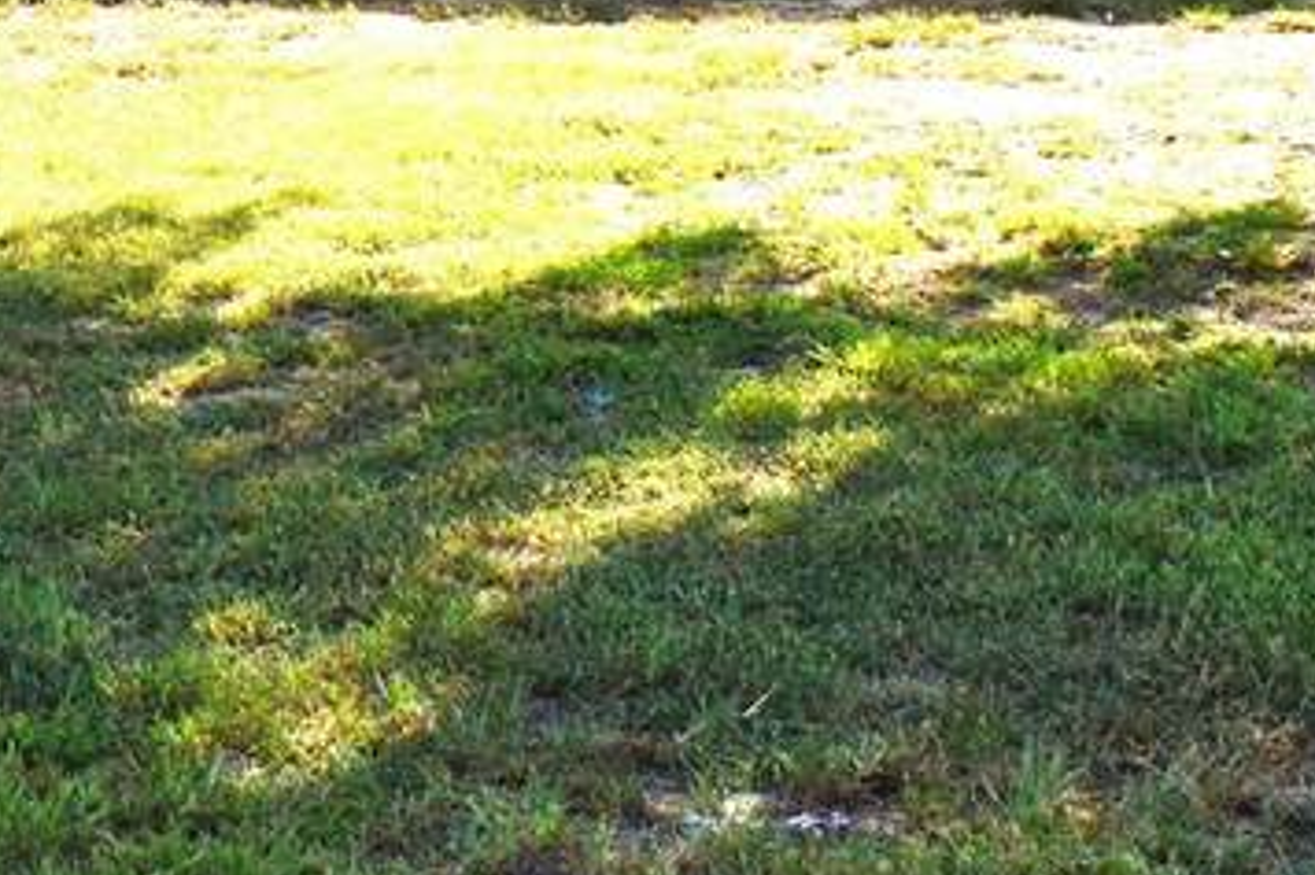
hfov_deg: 20.3
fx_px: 3541
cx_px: -26
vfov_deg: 13.4
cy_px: -401
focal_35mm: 97
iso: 100
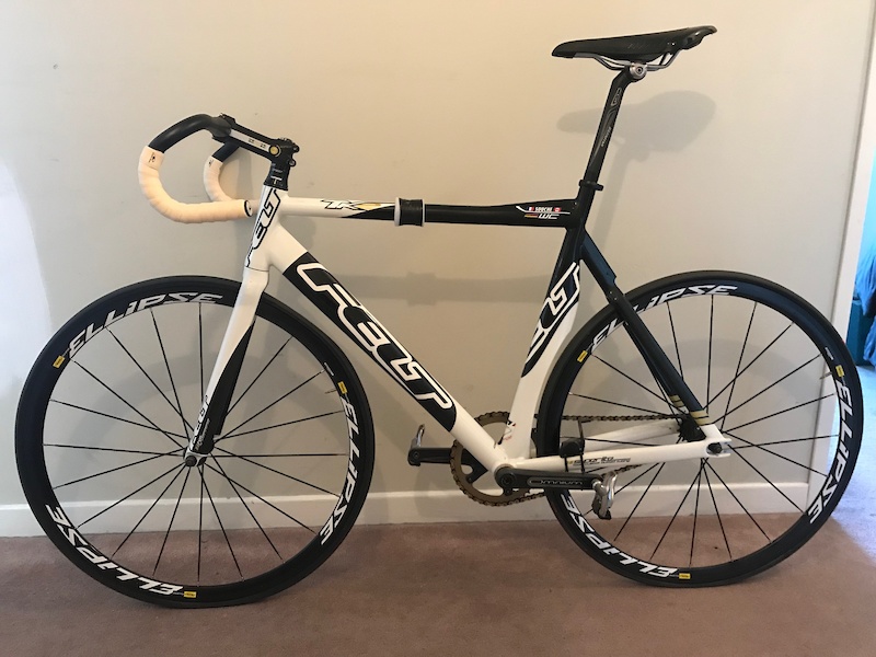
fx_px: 709
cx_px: 438
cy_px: 328
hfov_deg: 63.4
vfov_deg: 49.7
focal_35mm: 28
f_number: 1.8
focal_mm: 3.99
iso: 100
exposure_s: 1/13
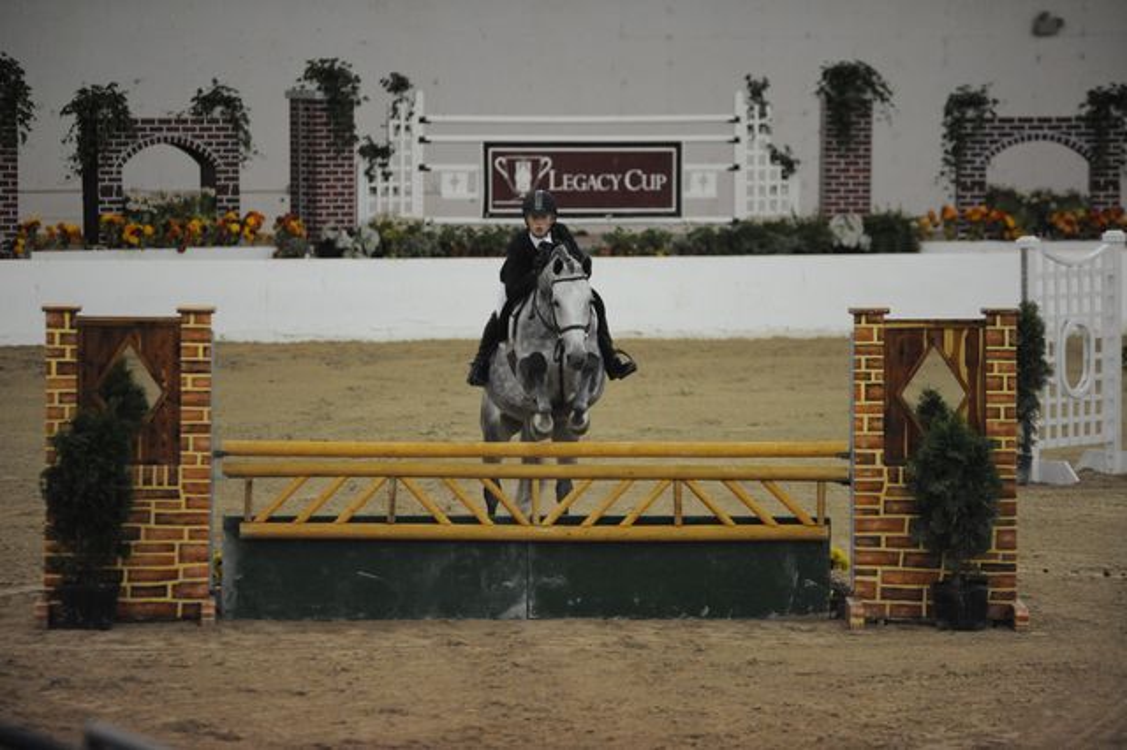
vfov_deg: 6.9
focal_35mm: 200
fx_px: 6258
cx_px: 564
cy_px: 375
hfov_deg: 10.3
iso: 6400
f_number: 2.8
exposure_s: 1/400
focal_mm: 200
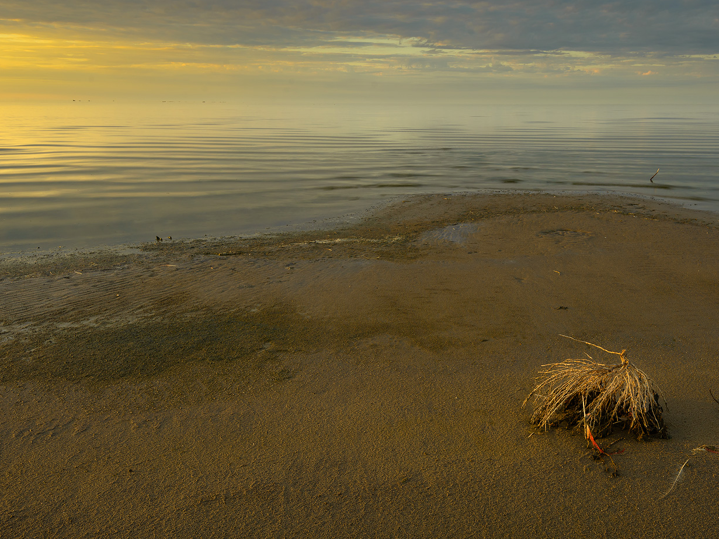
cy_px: 363
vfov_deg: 46.0
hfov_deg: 59.0
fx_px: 623
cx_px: 459
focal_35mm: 30
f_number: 11
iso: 100
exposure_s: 1/2
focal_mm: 20
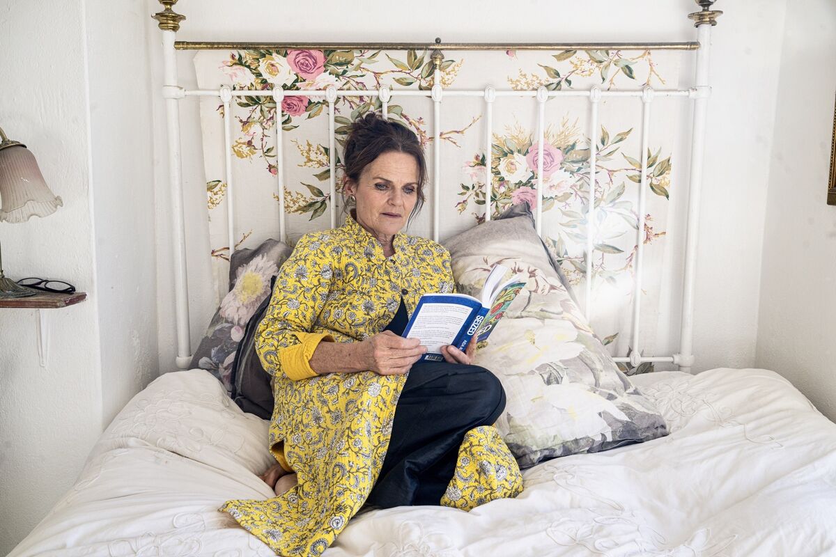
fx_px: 755
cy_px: 278
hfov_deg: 58.0
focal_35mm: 32
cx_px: 418
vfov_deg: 40.5
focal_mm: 32.5
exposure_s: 1/125
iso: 500
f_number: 8
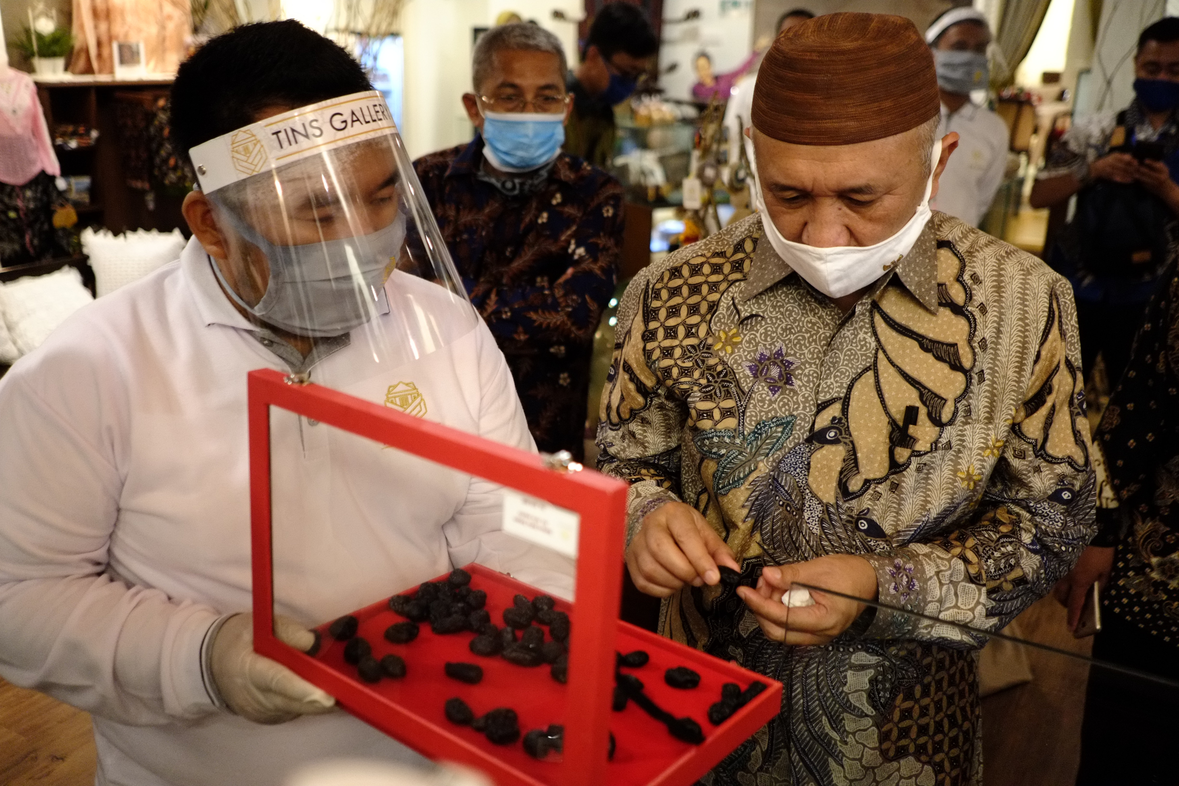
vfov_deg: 37.9
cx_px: 590
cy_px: 393
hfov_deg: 54.4
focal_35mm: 35
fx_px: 1146
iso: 3200
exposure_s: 1/125
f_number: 2
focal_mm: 23
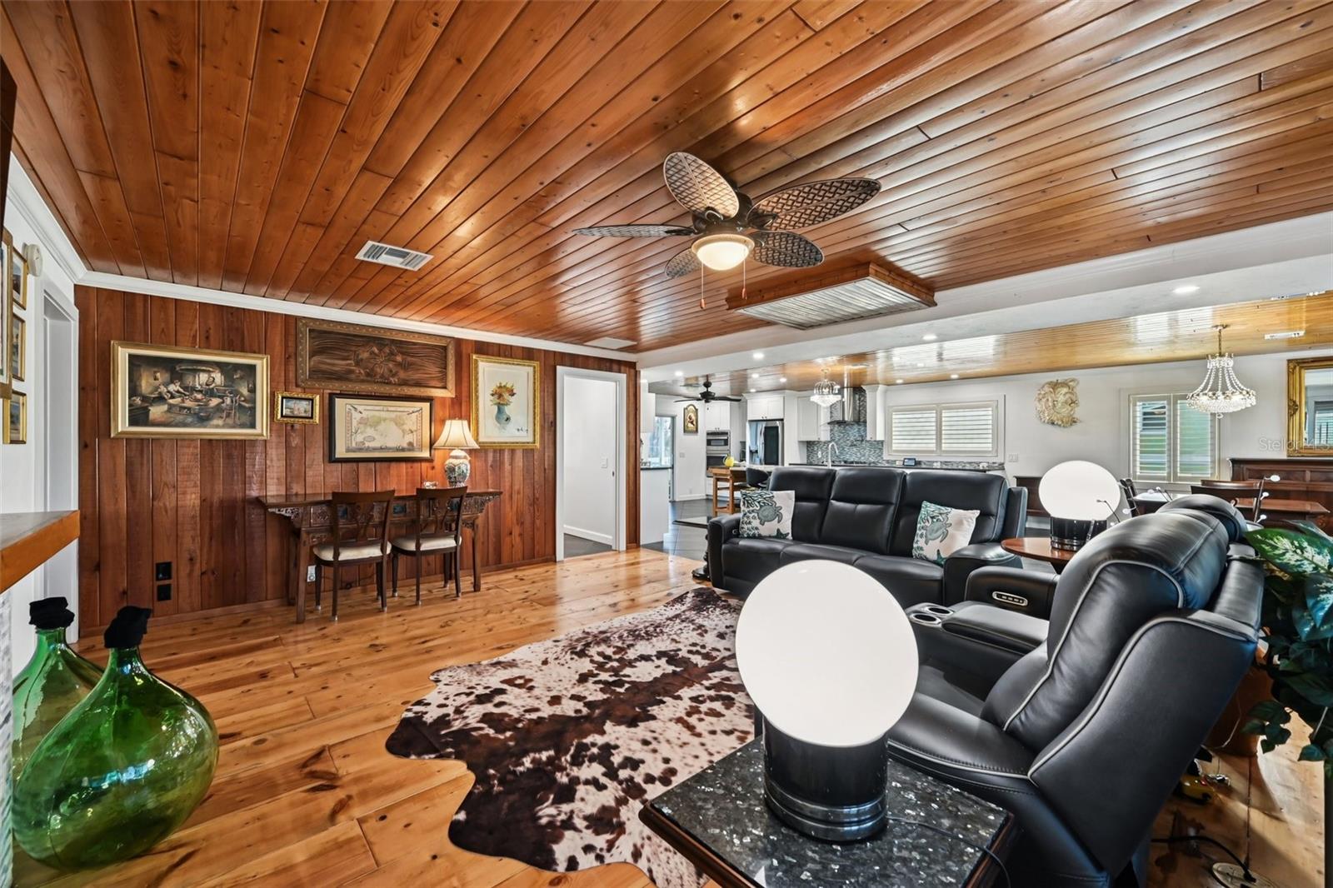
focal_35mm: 14
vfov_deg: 81.2
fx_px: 518
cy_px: 444
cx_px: 666
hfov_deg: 104.3
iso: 400
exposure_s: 1/30
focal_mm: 14
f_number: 8
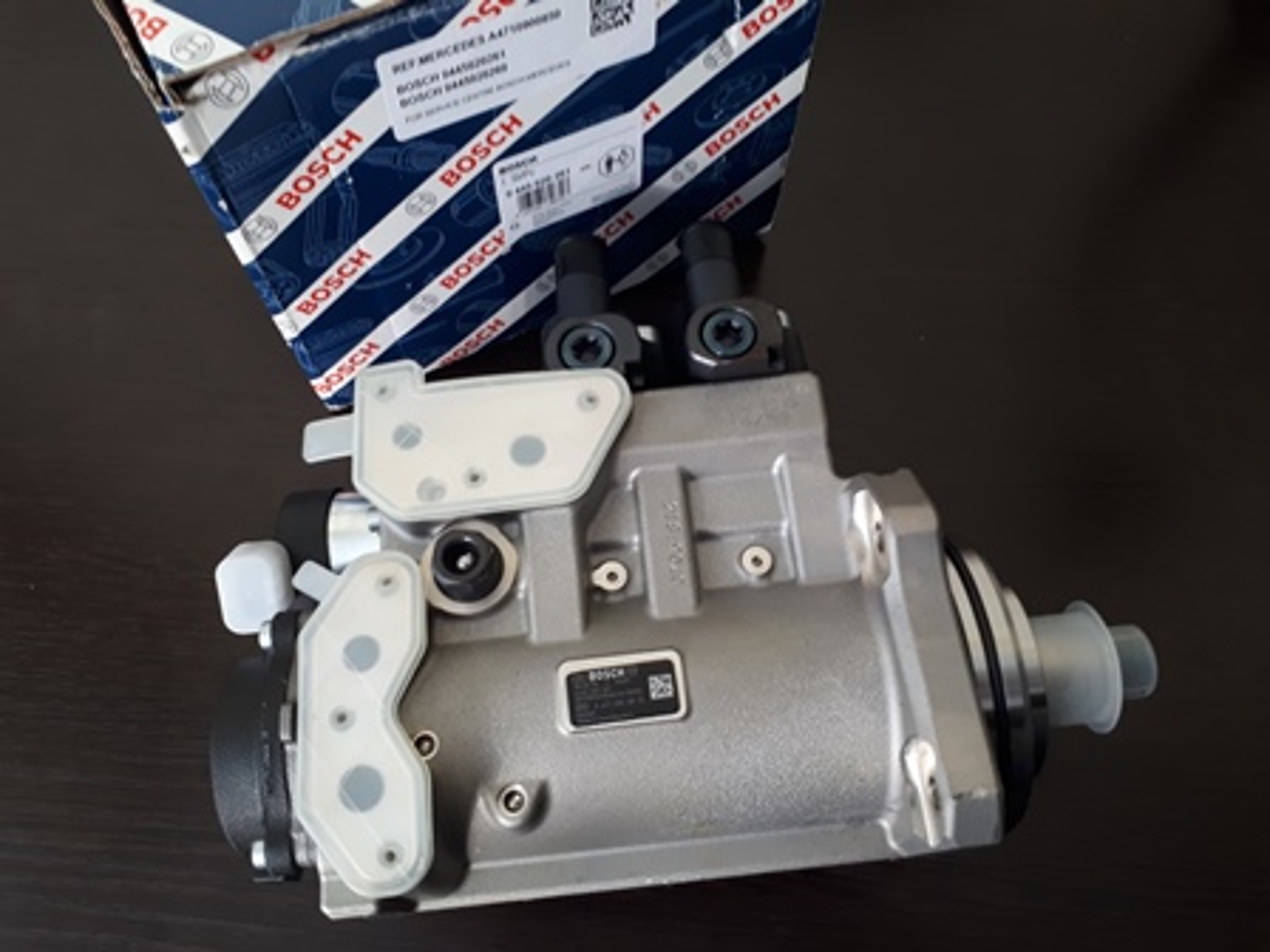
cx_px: 635
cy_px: 476
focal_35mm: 27
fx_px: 991
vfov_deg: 51.4
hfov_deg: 65.3
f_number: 1.9
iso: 80
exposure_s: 1/33
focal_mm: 3.6
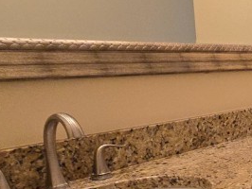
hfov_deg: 31.0
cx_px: 315
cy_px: 133
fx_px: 364
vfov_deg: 28.9
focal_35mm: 50
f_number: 2.2
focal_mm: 2.2
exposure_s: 1/60
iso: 160
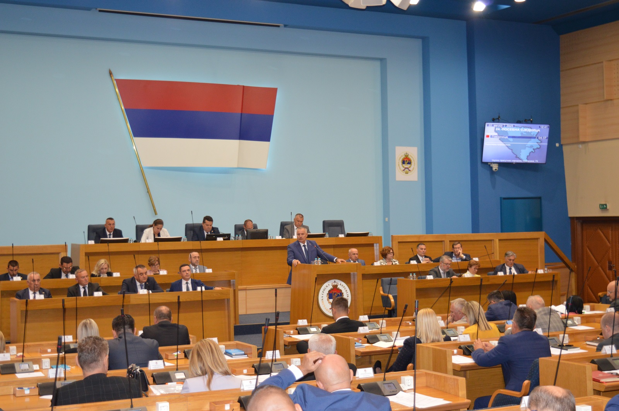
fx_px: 927
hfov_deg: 36.9
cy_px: 206
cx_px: 310
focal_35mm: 54
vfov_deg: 25.0
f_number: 4.8
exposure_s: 1/60
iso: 1000
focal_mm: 36
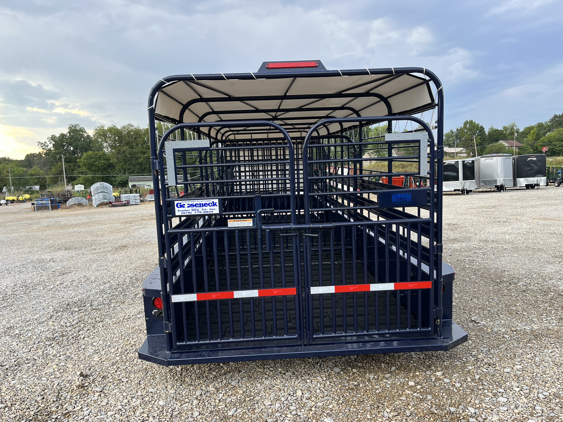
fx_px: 423
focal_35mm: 26
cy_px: 211
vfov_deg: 53.1
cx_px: 282
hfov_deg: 67.3
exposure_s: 1/329
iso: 50
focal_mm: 5.1
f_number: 1.6
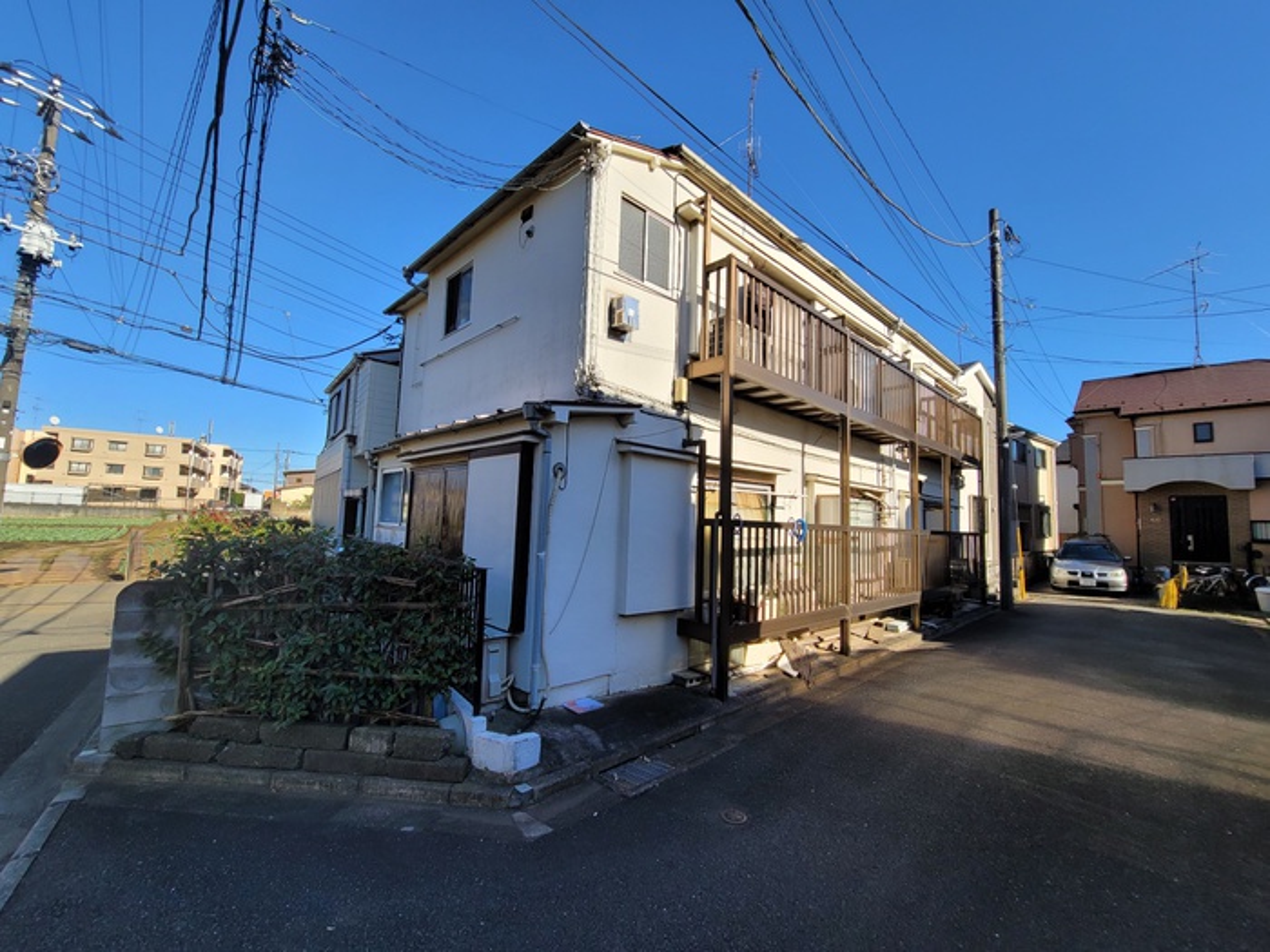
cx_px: 635
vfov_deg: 89.9
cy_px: 476
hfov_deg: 106.2
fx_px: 477
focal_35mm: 13
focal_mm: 2.2
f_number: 2.2
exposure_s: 1/1182
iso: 64
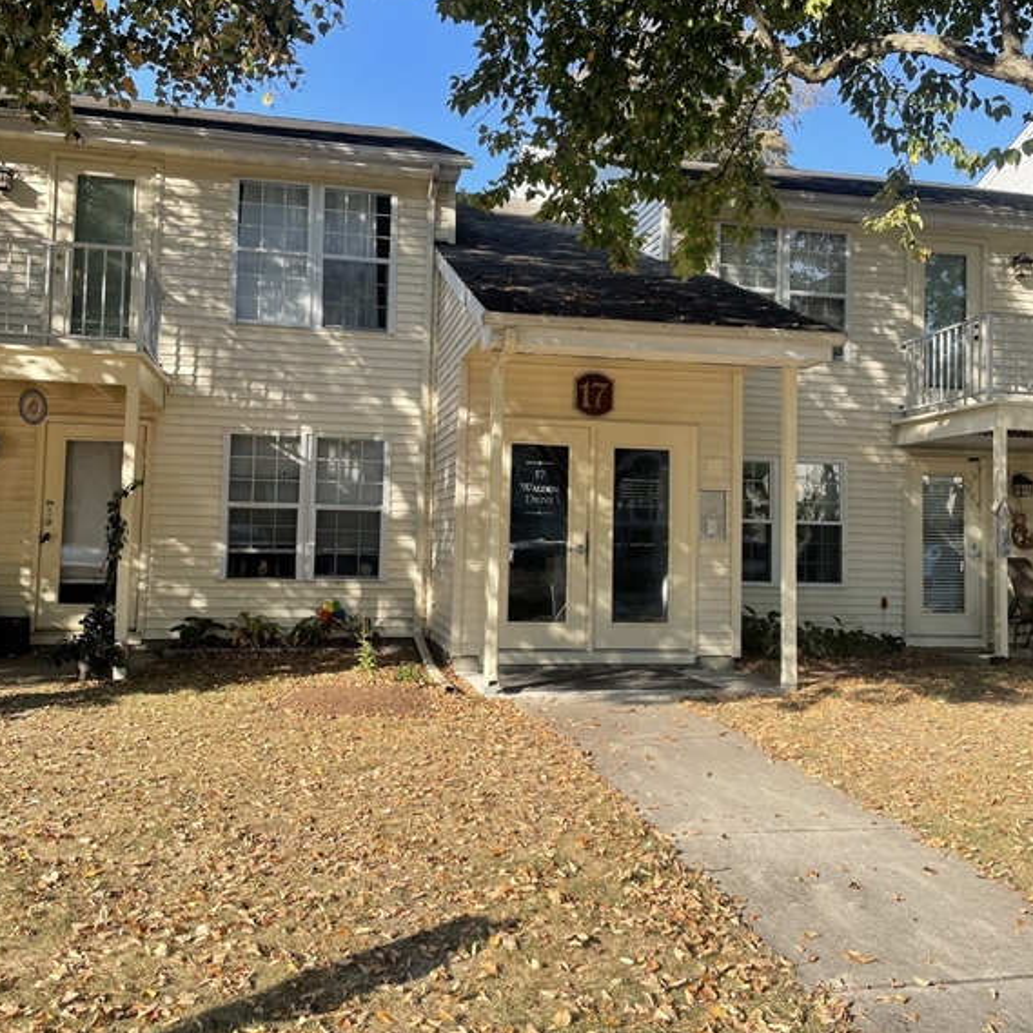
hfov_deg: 52.5
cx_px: 514
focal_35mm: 31
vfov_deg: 52.5
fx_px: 1047
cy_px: 470
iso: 32
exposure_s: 1/1103
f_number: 1.6
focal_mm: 4.2
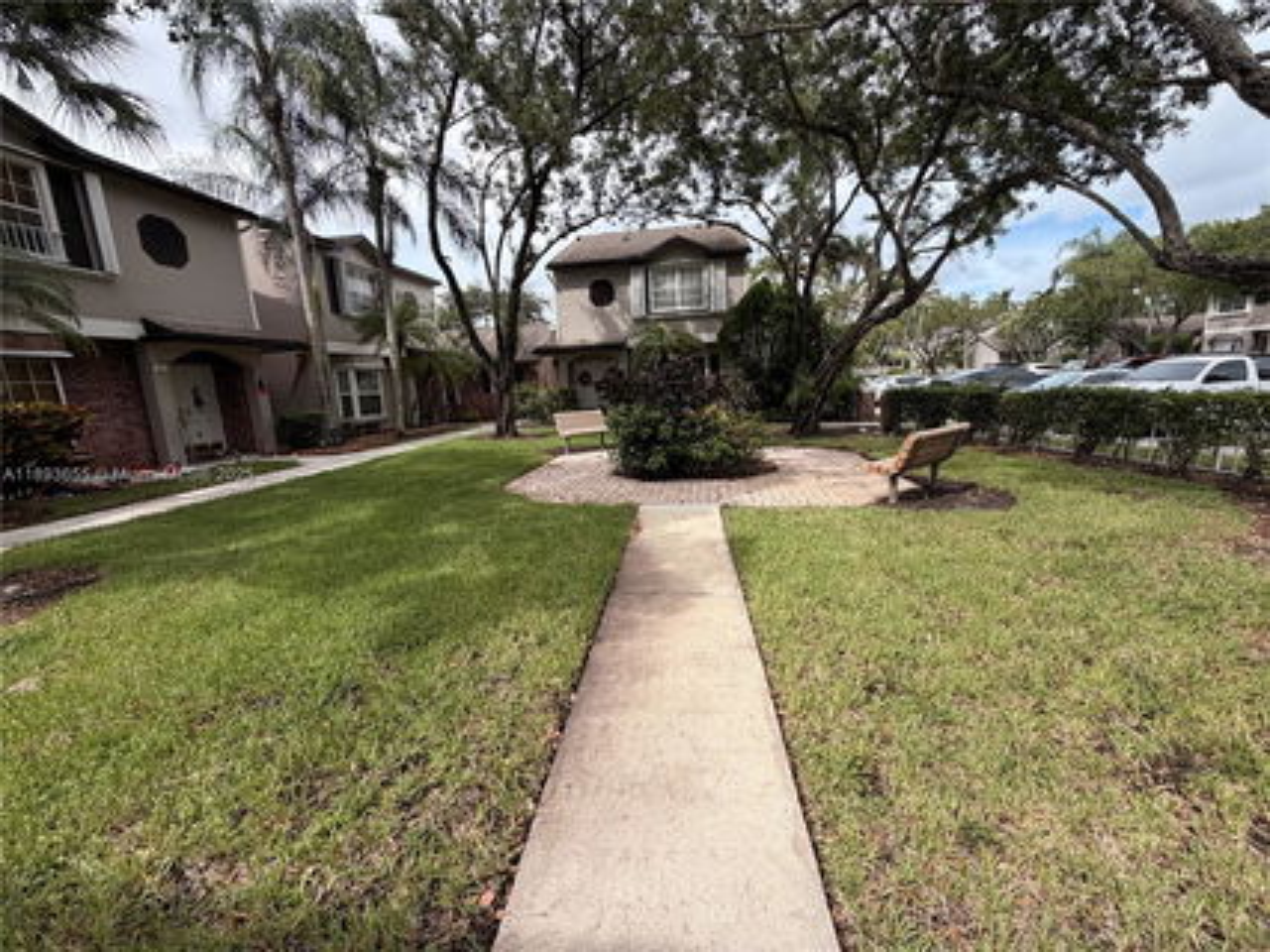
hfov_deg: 102.1
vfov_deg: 85.6
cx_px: 635
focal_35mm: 14
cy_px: 476
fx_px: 513
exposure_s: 1/709
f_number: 2.2
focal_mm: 2.22
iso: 40
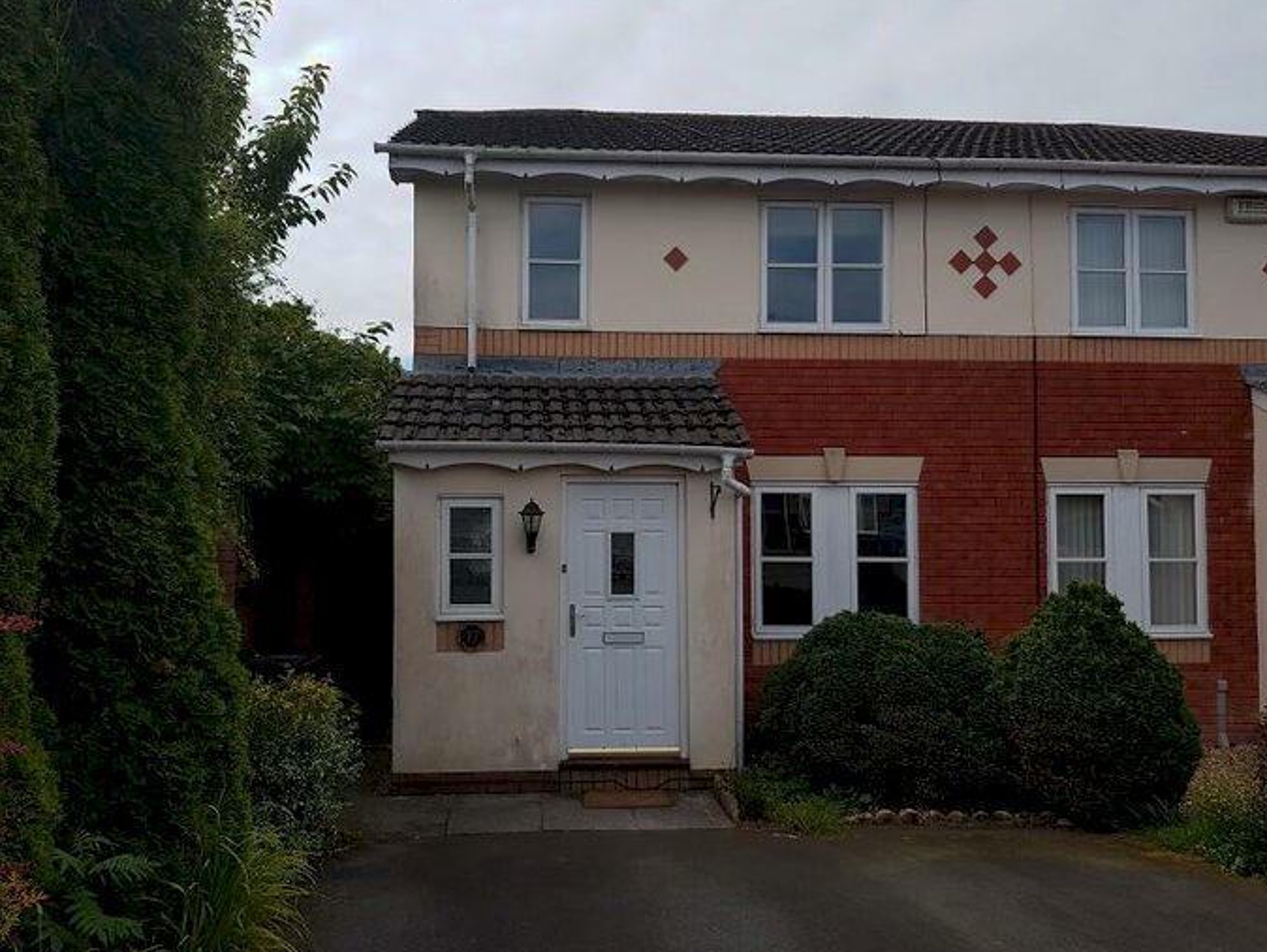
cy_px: 481
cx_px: 626
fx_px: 989
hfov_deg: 65.3
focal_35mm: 27
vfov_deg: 51.4
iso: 40
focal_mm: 4.2
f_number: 1.7
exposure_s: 1/1952
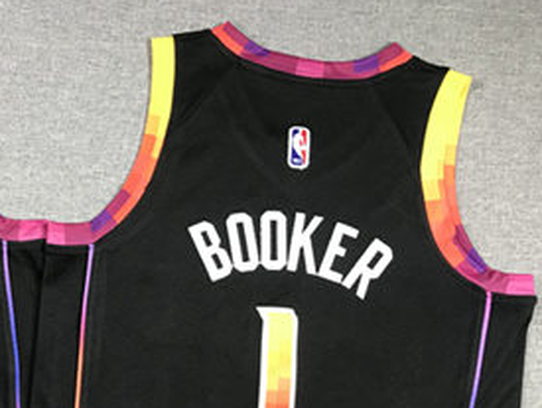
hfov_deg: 30.4
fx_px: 956
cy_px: 404
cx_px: 67
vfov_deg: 23.1
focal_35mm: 61
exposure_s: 1/33
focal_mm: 3.99
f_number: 1.8
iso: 25
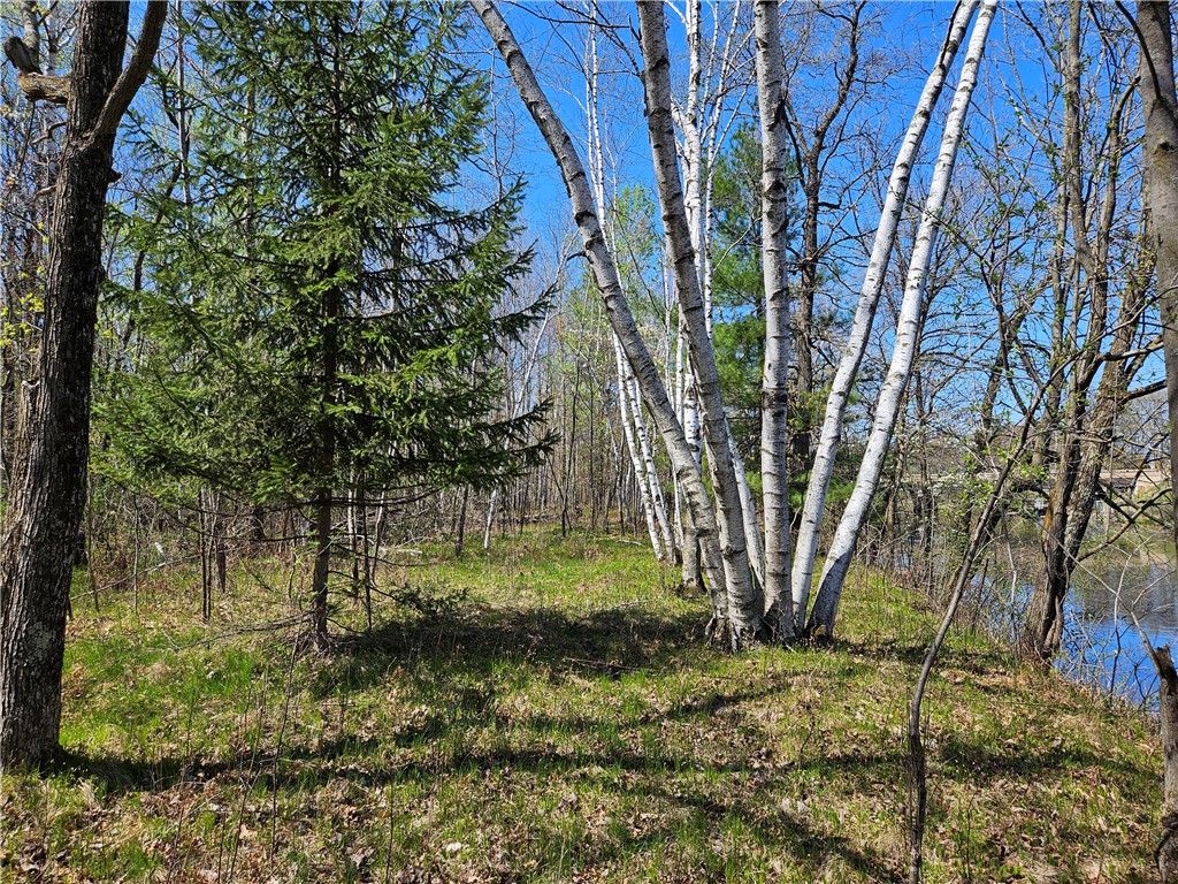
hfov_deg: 73.9
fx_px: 783
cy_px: 442
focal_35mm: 23
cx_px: 589
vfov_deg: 58.9
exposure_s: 1/1533
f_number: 1.8
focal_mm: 5.4
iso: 32
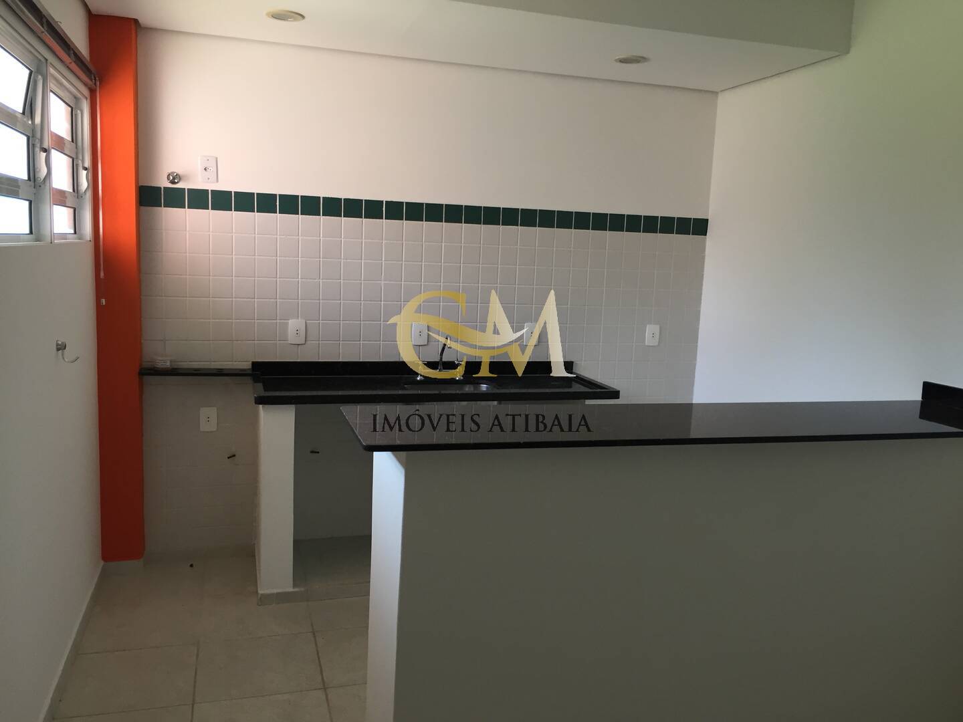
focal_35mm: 29
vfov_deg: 48.2
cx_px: 482
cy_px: 361
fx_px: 807
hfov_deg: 61.7
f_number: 2.2
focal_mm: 4.15
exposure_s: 1/30
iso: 32
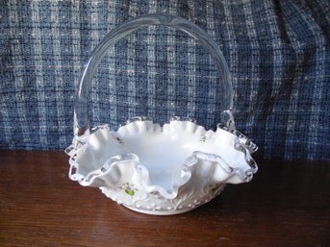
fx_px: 238
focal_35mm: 25
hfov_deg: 69.4
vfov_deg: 54.9
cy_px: 124
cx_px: 165
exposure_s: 1/50
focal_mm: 4.5
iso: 800
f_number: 3.3
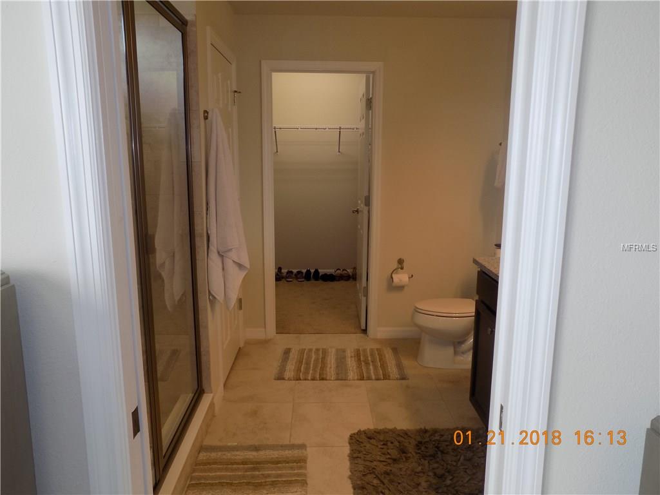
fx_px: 458
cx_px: 330
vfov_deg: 56.8
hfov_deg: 71.6
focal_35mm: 24
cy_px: 248
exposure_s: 1/30
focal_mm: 4.3
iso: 100
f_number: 3.1
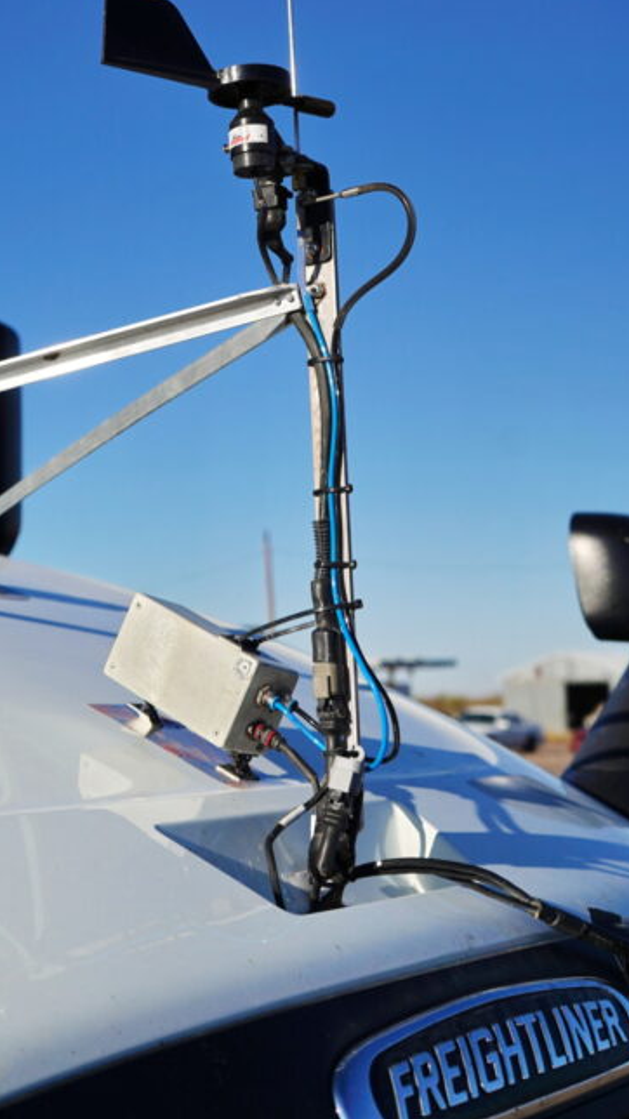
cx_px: 117
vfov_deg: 37.2
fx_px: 1632
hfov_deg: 21.5
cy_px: 328
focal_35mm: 55
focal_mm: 33
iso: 100
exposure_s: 1/2500
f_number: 4.5
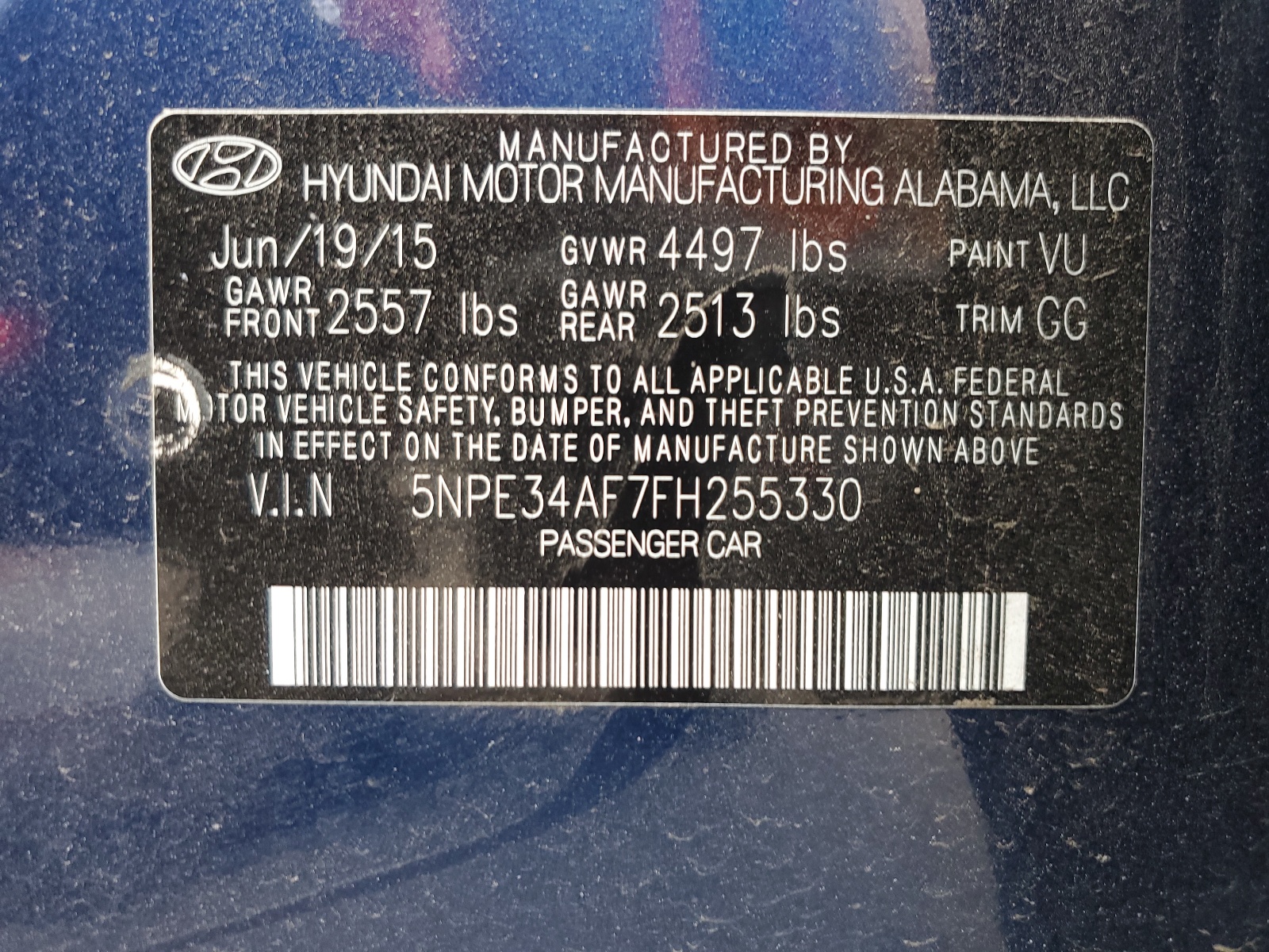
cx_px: 634
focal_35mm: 26
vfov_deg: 53.1
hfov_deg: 67.3
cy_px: 476
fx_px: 953
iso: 75
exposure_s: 1/60.2
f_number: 1.5
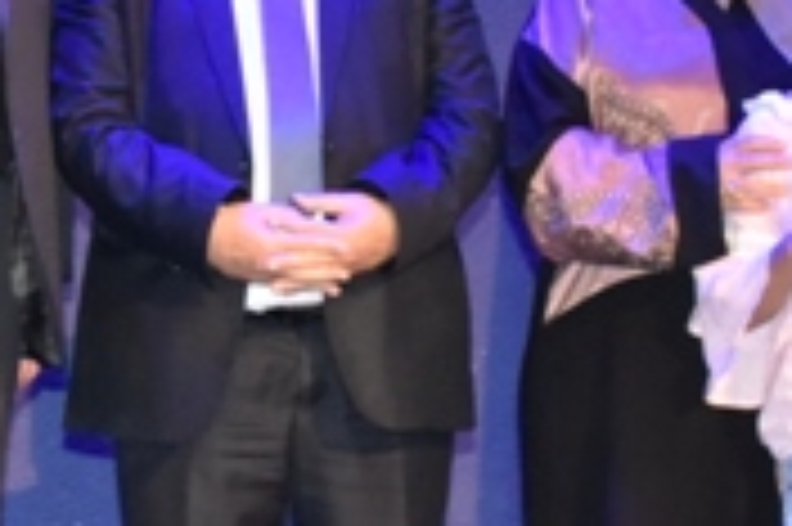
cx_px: 45
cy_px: 250
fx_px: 3846
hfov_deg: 11.7
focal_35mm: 175
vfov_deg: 7.8
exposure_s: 1/60
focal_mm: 30
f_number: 7.1
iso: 3200
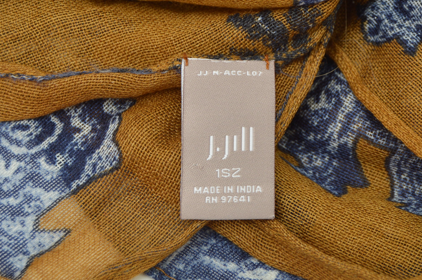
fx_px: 1286
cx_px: 295
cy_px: 102
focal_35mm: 110
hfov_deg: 18.6
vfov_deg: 12.4
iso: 200
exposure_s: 1/160
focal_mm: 45
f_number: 5.3
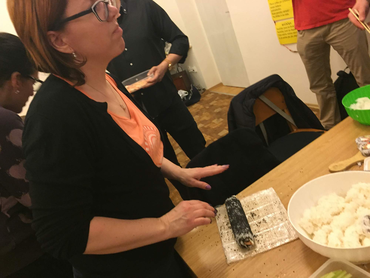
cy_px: 139
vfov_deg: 48.2
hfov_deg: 61.7
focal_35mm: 29
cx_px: 185
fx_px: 310
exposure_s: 1/25
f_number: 2.2
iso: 250
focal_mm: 4.15
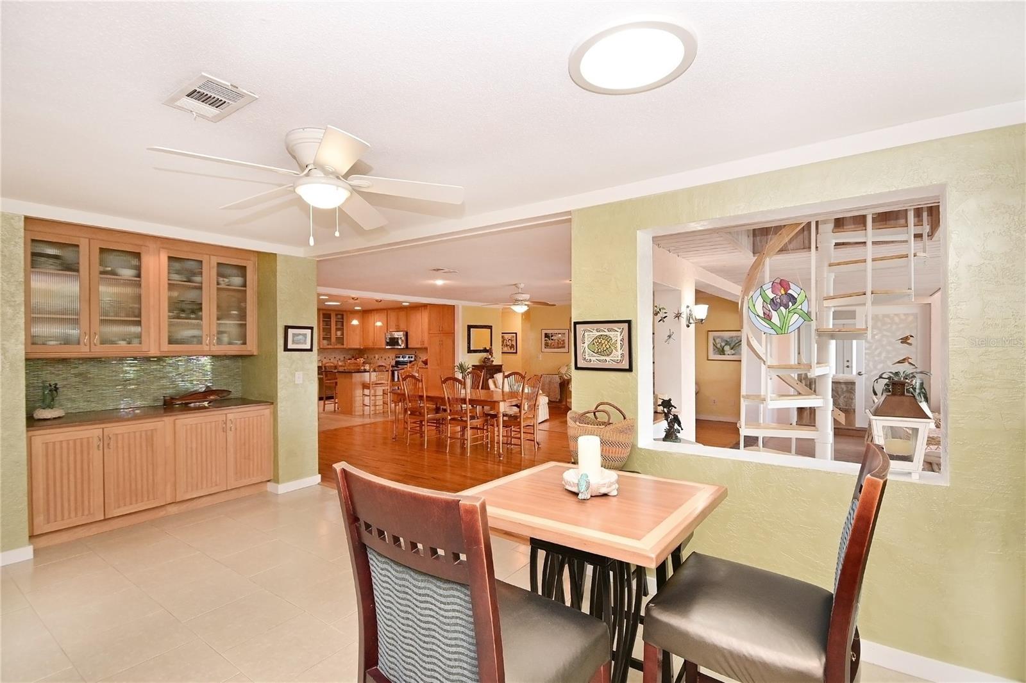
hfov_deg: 93.3
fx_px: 484
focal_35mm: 17
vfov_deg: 70.4
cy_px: 342
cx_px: 513
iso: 500
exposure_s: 1/60
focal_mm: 11.5
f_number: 6.3
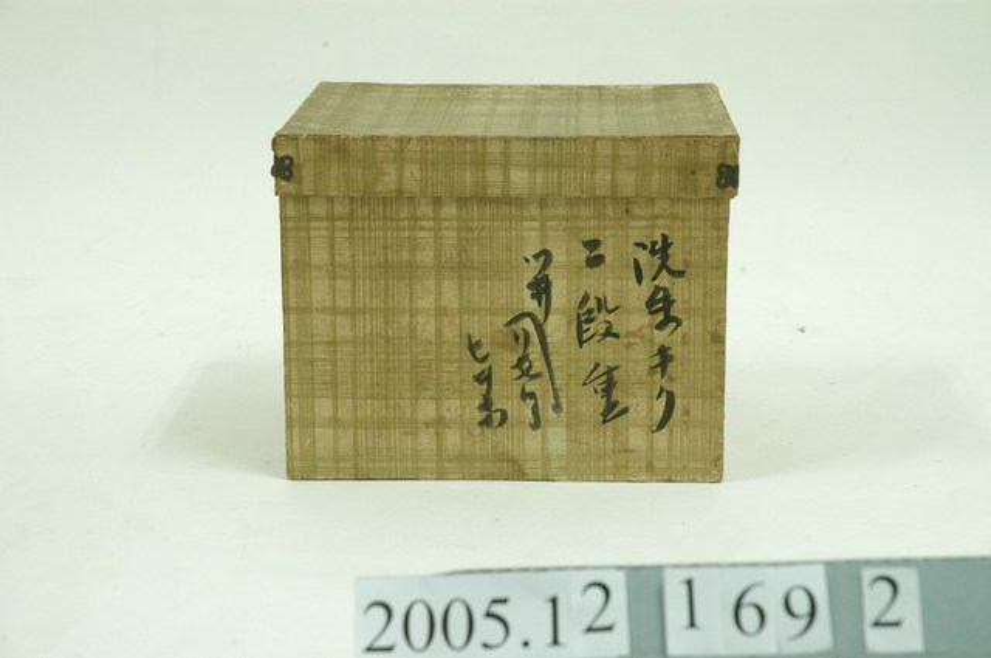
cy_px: 329
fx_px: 2887
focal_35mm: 105
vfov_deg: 13.0
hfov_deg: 19.5
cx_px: 496
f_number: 8
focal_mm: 70
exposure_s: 1/15
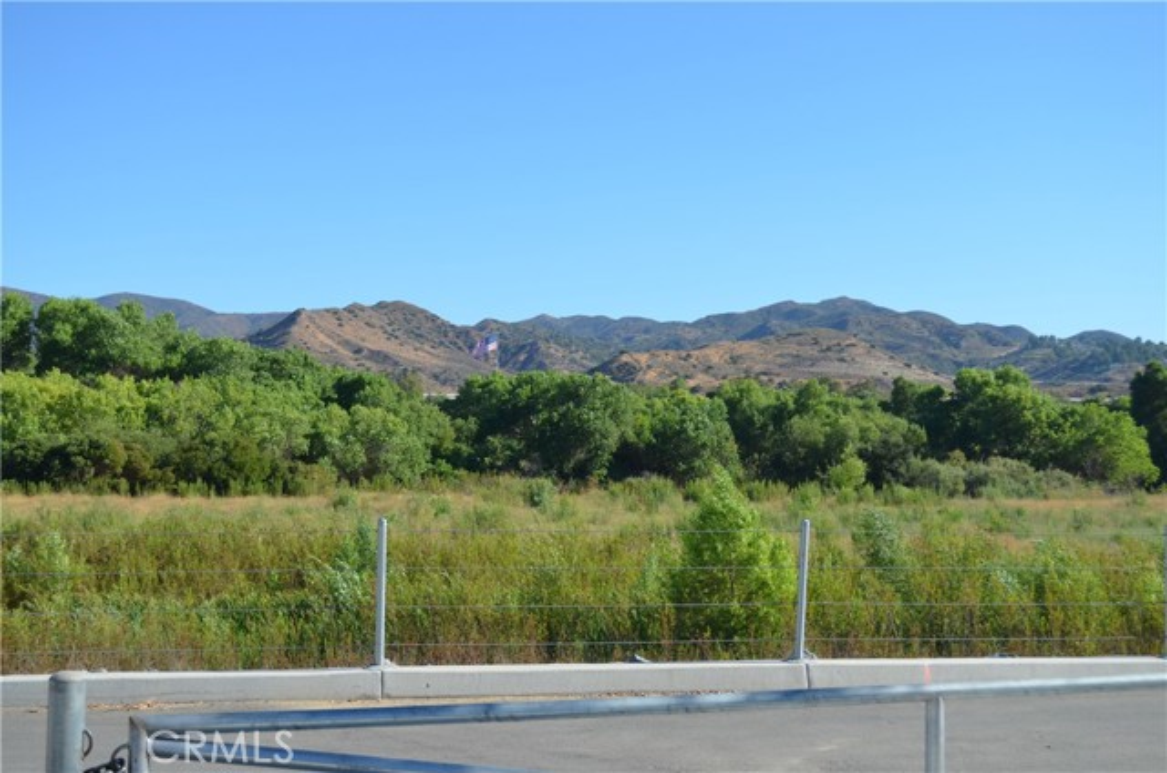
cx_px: 584
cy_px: 386
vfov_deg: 28.0
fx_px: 1553
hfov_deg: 41.2
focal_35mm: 48
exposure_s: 1/1600
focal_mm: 32
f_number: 5.6
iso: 400
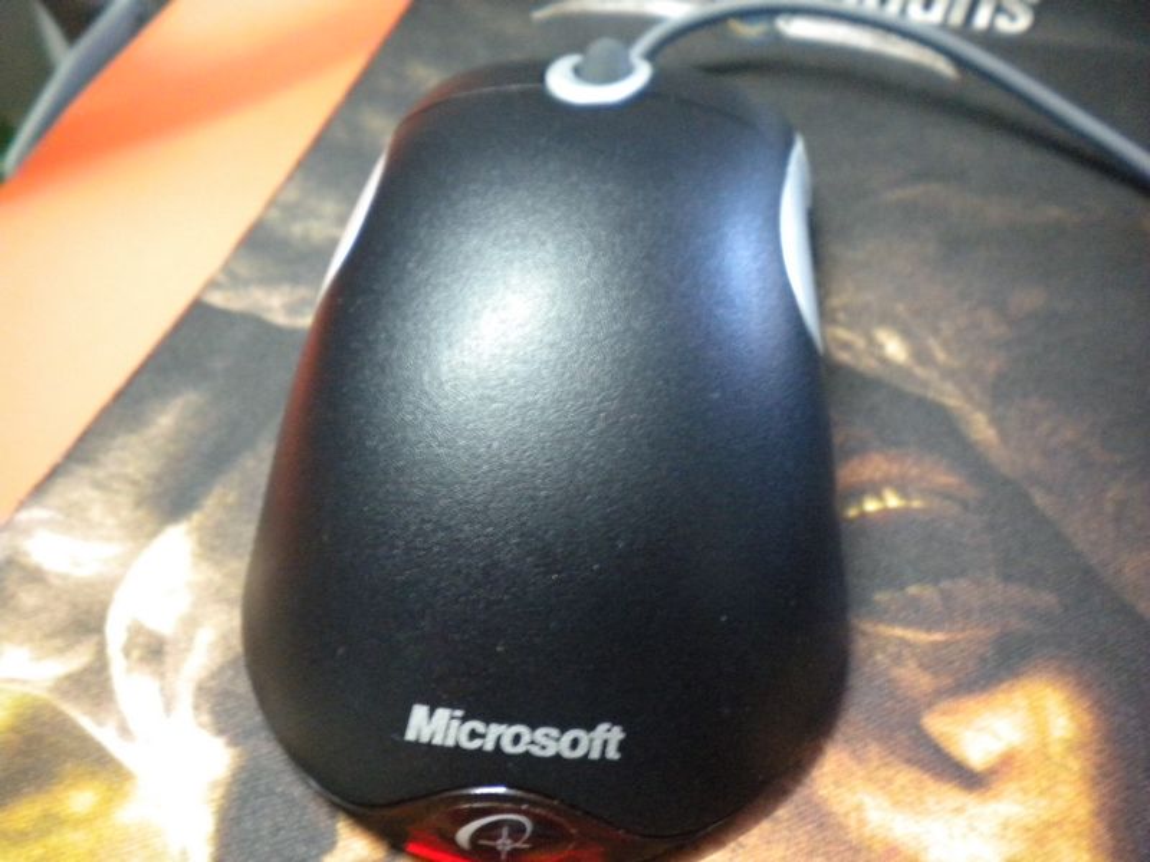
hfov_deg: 52.6
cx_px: 575
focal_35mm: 35
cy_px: 431
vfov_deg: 40.7
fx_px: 1163
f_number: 3.1
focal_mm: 6.3
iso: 800
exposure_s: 1/5.6
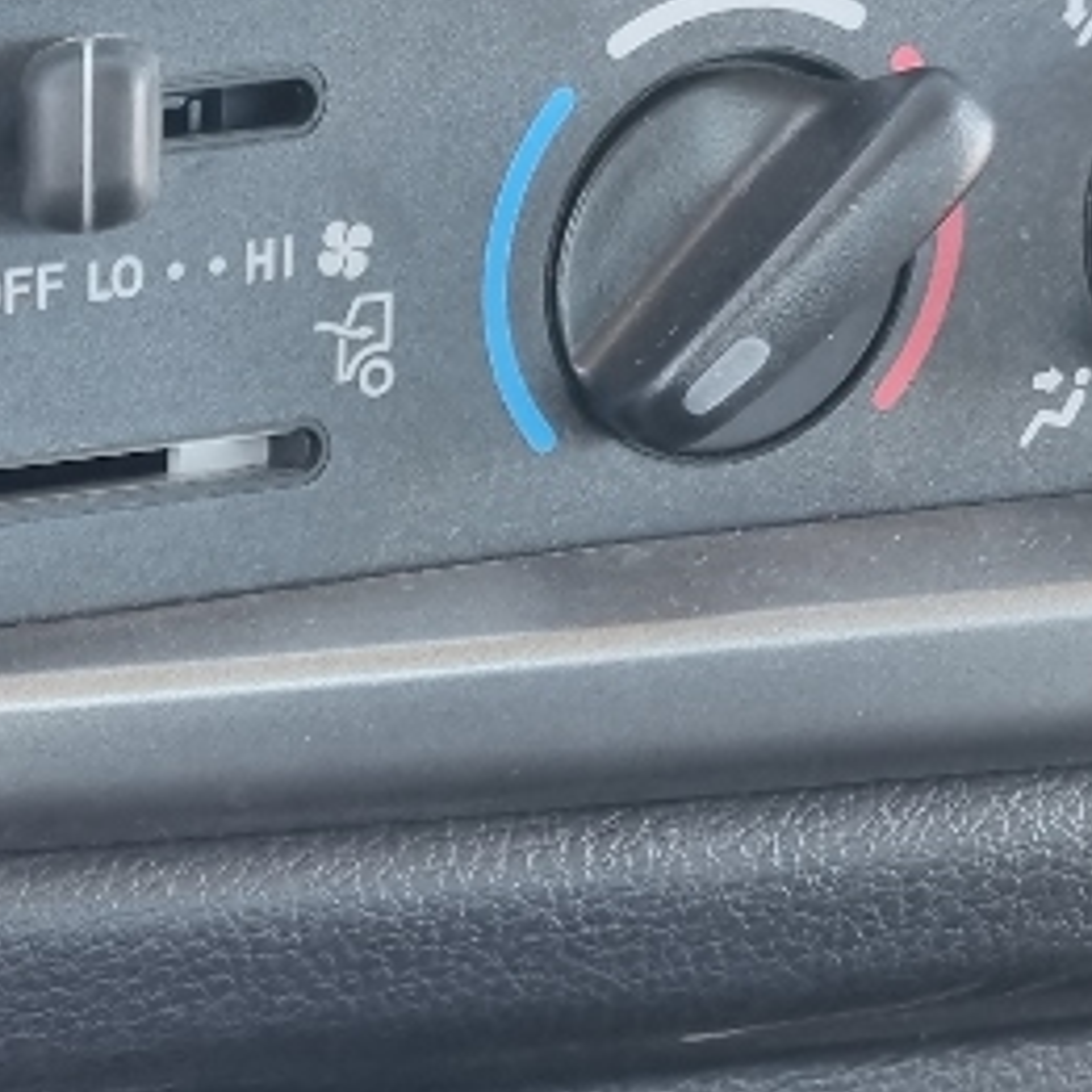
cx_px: -787
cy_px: 1506
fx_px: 3212
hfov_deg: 16.6
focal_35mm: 90
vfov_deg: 17.8
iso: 125
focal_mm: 5.4
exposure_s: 1/100
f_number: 1.8
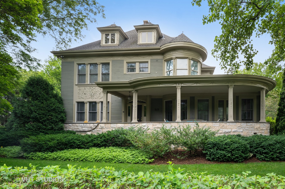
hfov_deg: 88.5
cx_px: 142
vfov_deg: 65.9
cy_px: 94
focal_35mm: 18
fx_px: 146
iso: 200
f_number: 8
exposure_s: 1/10
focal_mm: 18.5
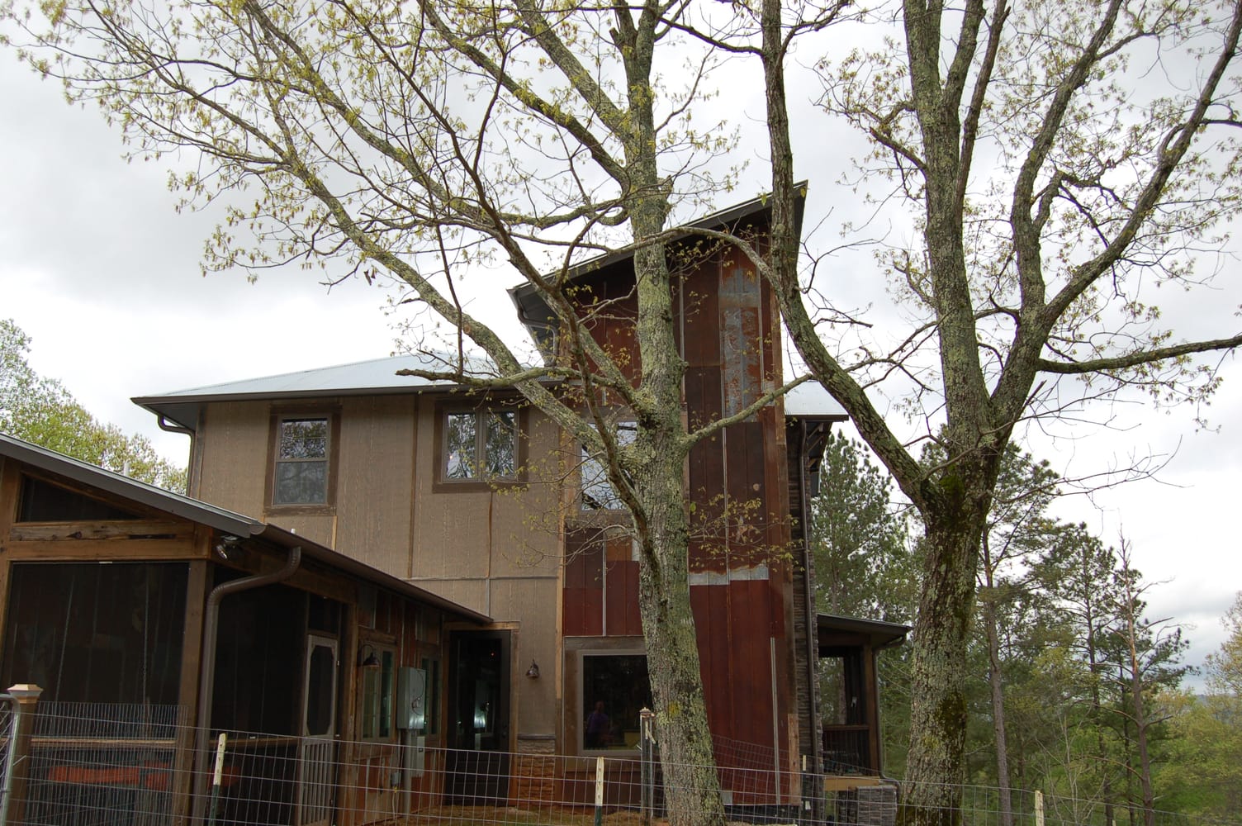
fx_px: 1137
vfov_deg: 39.9
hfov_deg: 57.3
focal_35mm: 33
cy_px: 413
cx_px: 621
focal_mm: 22
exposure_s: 1/500
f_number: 5.6
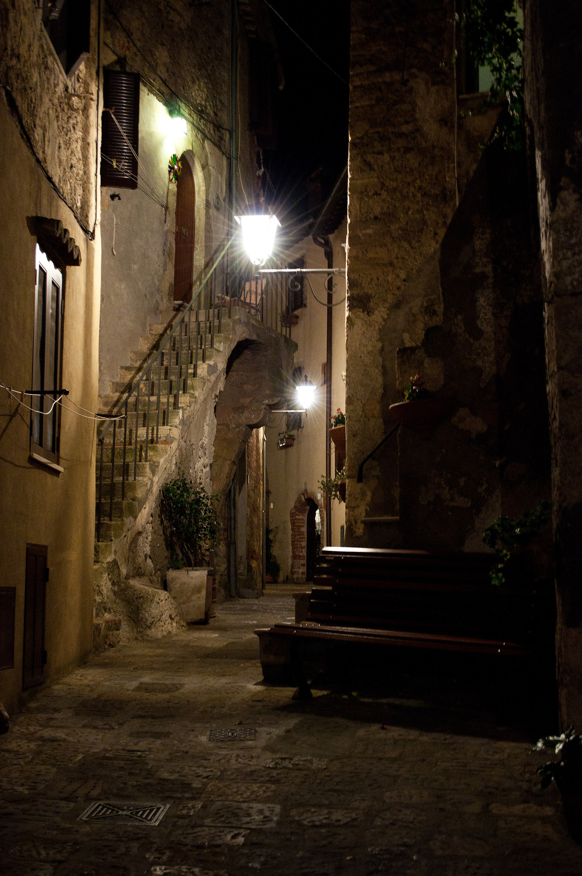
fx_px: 1276
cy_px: 438
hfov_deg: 25.7
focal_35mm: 52
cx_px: 291
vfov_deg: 37.9
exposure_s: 1/10
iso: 1600
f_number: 5.6
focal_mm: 35
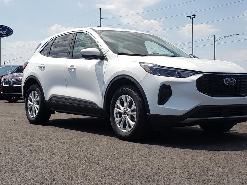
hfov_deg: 61.5
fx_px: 207
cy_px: 82
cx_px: 135
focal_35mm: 29
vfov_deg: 48.2
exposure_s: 1/2055
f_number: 2.4
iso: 50
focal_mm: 4.3
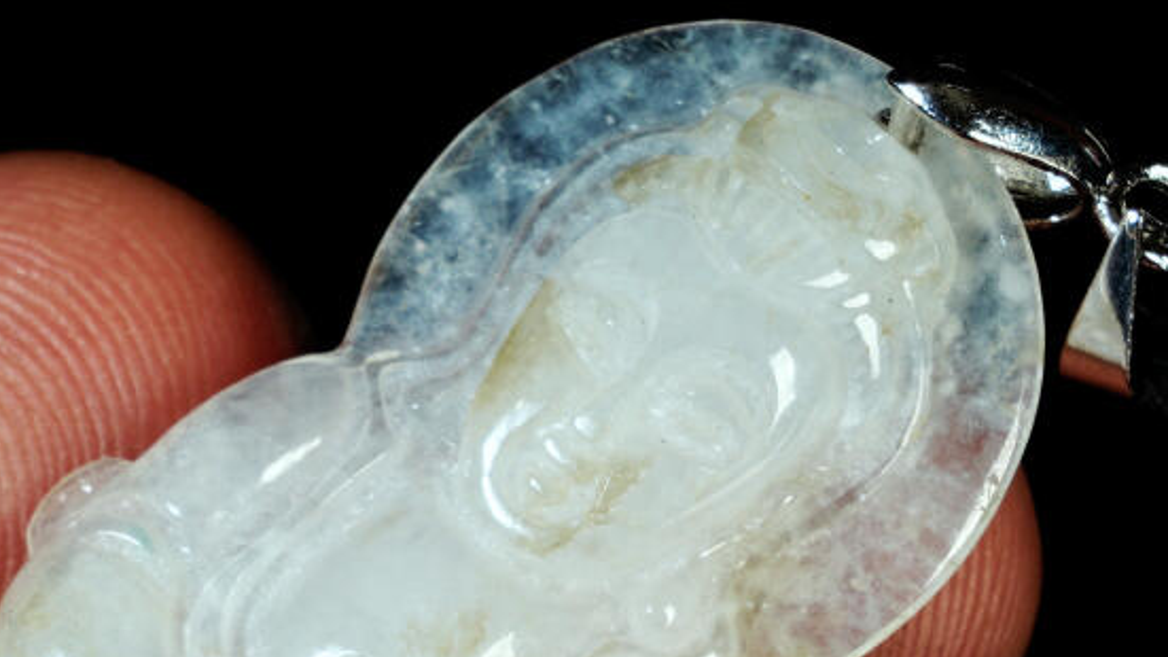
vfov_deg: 2.9
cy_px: 636
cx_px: 246
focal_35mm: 418
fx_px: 12946
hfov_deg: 5.2
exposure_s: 1/160
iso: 100
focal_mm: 105
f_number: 18
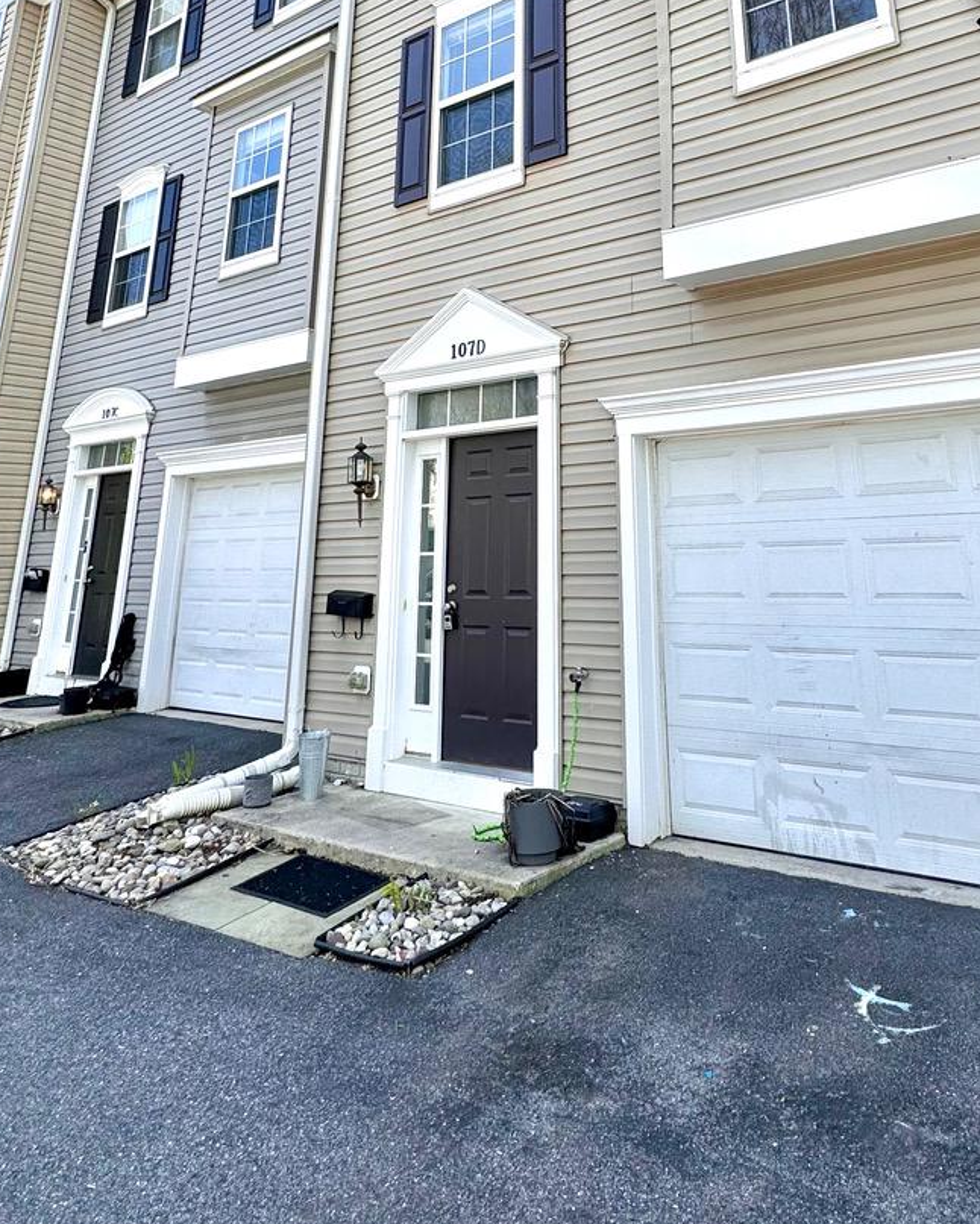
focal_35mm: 26
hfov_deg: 54.4
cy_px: 252
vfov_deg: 60.9
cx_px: 607
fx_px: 942
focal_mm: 2.22
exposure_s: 1/641
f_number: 2.2
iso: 50
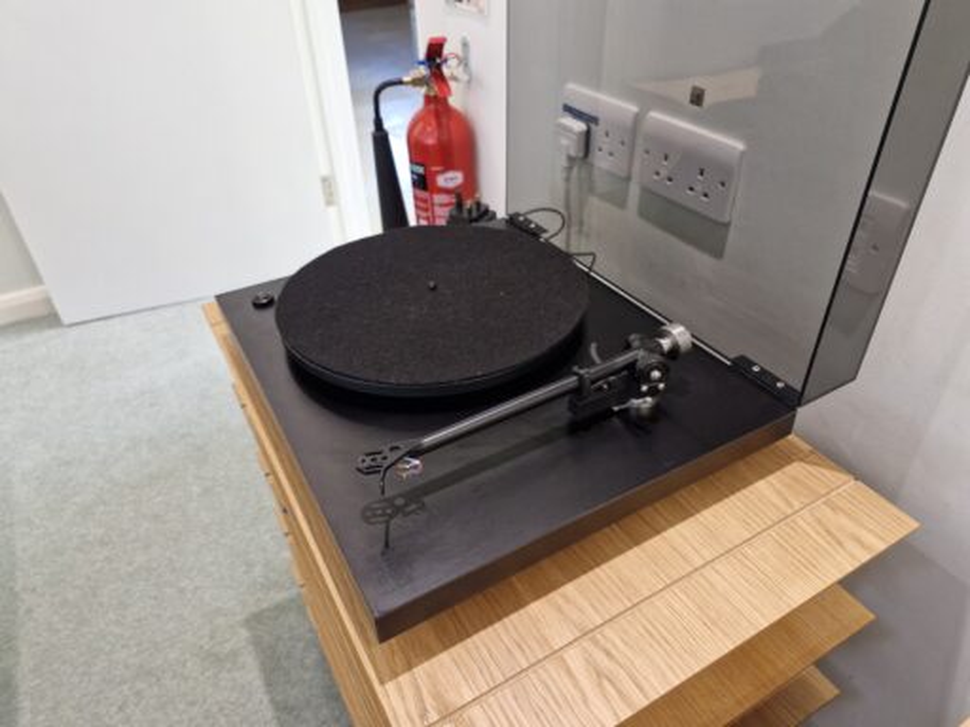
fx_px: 644
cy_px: 364
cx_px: 485
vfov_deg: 58.9
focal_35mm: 23
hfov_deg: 73.9
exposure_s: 1/100
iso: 50
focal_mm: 5.54
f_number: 1.8
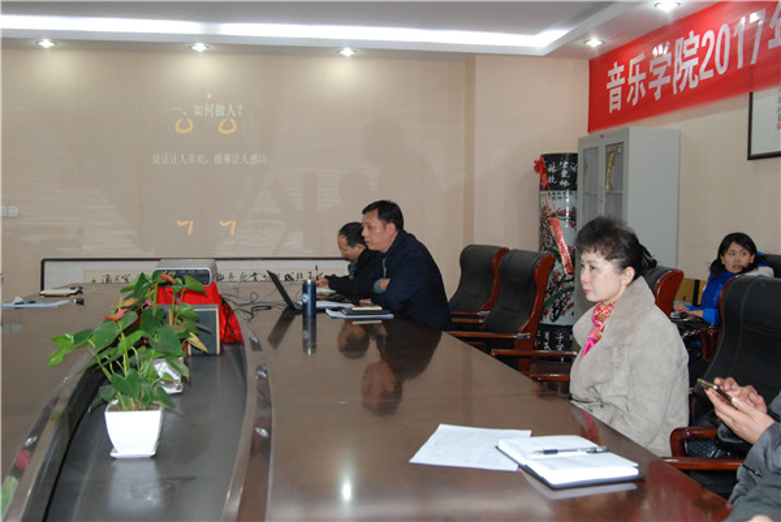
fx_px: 782
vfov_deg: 36.9
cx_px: 390
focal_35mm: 36
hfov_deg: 53.1
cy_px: 261
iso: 800
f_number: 5
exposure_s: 1/60
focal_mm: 24
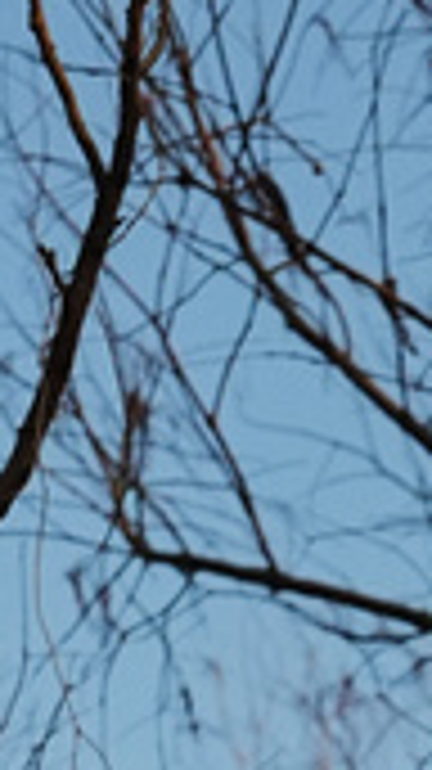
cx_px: 927
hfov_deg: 7.6
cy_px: 1497
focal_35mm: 151
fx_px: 3080
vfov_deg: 12.6
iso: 3200
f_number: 2.8
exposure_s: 1/6400
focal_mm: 24
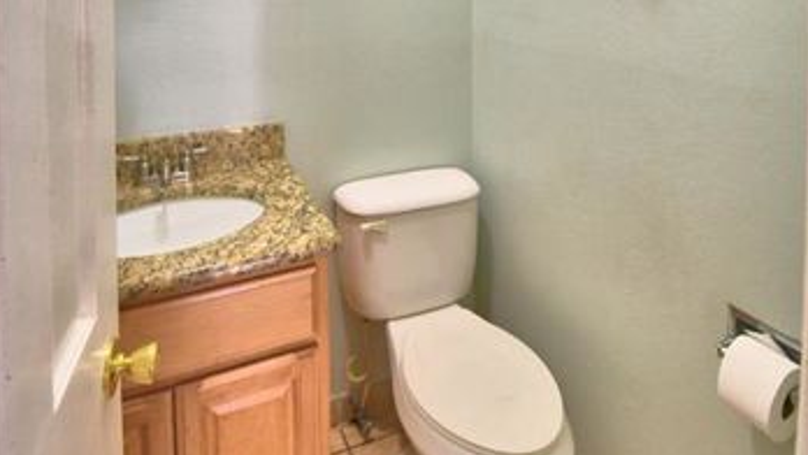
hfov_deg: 76.3
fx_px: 514
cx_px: 404
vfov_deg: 40.6
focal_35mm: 24
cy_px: -19
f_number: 4.5
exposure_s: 1/30
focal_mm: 10
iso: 720
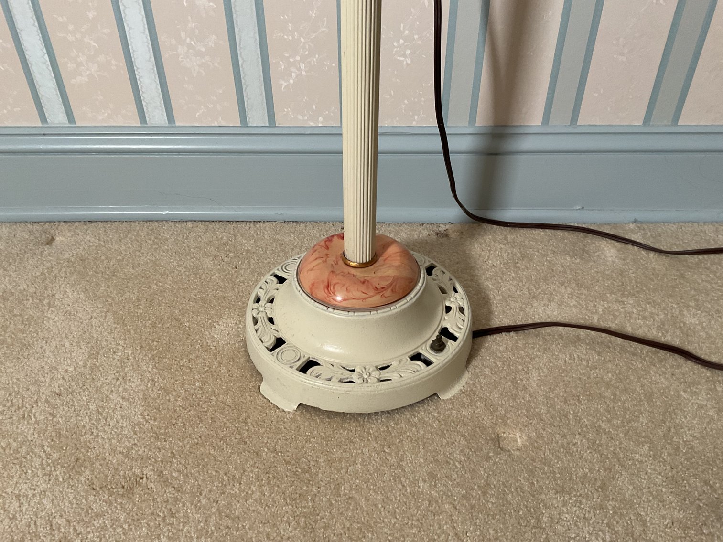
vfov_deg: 48.2
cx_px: 362
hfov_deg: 61.7
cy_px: 271
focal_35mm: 29
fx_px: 606
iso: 80
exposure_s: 1/50
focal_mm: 3
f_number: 1.8
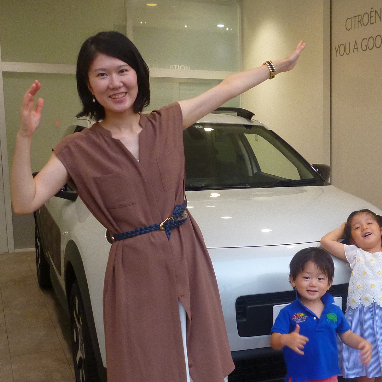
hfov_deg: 34.5
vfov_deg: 35.2
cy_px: 227
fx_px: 599
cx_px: 296
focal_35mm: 48
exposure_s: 1/60
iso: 200
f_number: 3.1
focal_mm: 5
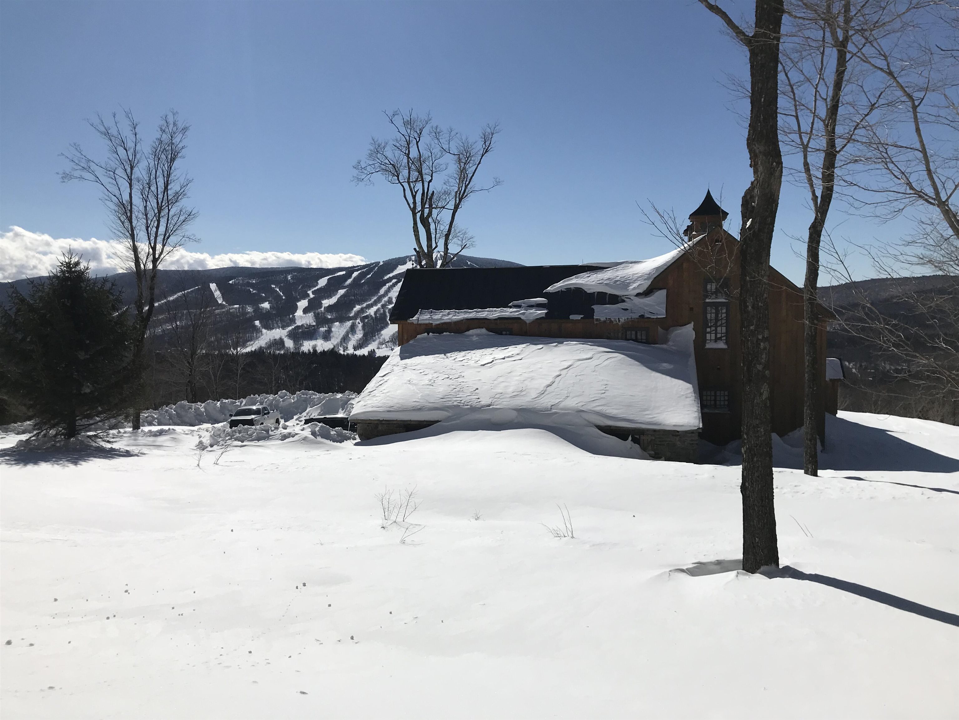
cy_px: 360
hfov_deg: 63.4
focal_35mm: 28
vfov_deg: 49.7
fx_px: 776
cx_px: 480
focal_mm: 3.99
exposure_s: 1/12048
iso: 25
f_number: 1.8
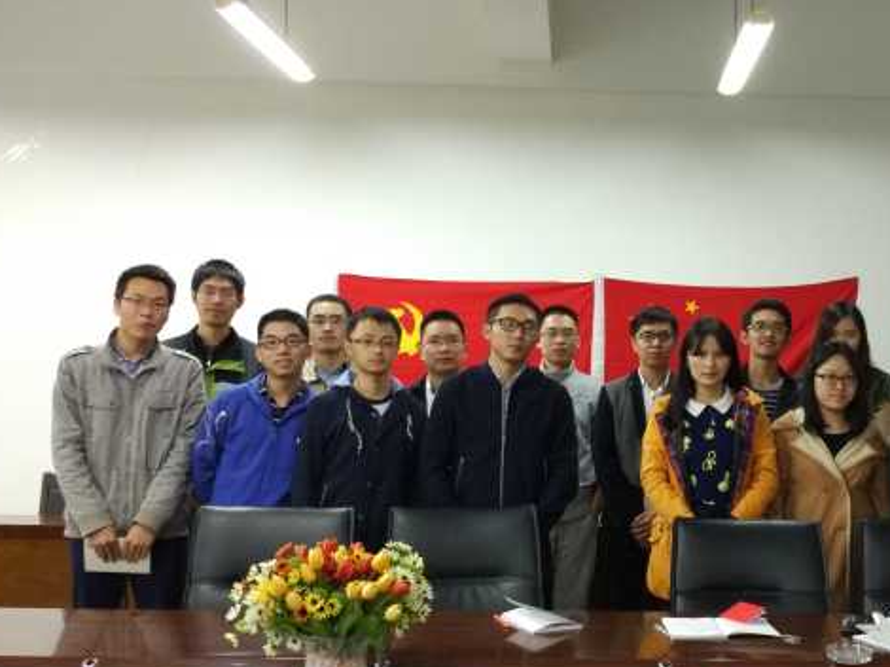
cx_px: 625
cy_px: 356
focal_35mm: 46
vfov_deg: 31.5
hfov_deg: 40.5
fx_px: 1182
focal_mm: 4.12
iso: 562
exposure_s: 1/25
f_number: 2
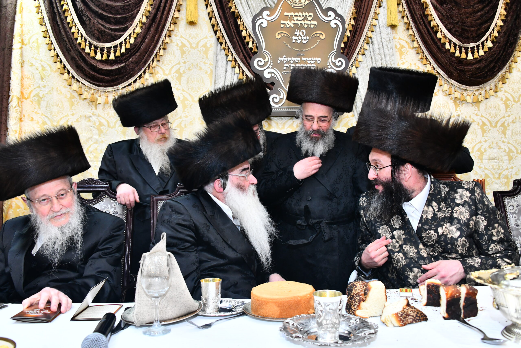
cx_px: 260
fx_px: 405
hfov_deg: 65.5
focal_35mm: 28
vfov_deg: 46.4
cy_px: 174
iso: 2000
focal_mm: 28
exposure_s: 1/125
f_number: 5.6
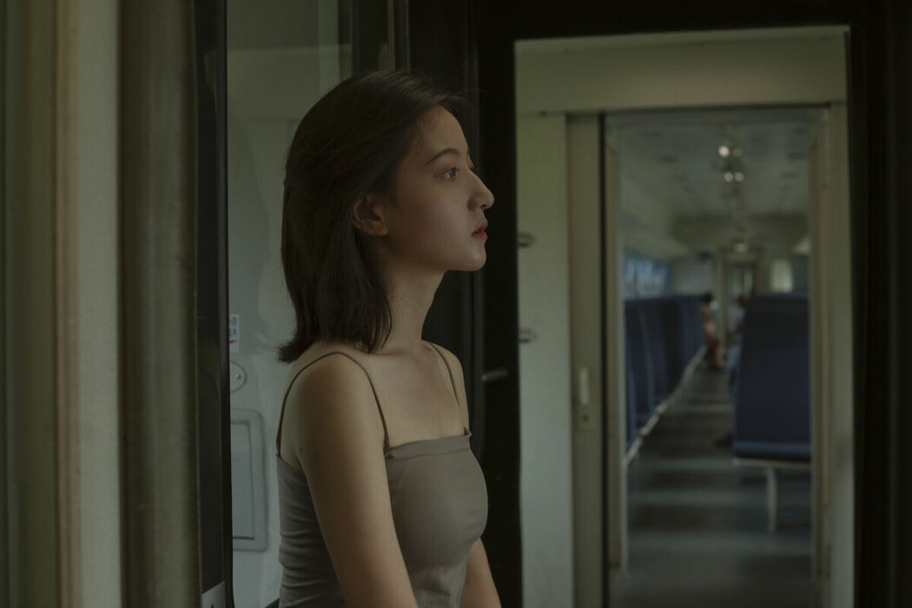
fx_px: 1267
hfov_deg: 39.6
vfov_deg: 27.0
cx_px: 456
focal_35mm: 50
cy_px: 304
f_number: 5
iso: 640
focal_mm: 50
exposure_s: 1/160
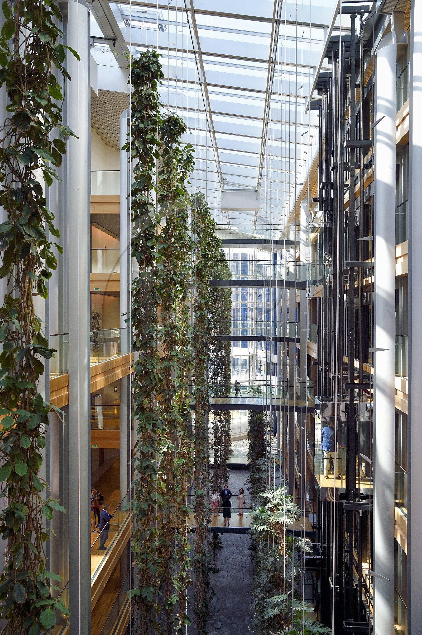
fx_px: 599
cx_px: 211
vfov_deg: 55.8
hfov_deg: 38.8
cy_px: 318
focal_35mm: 34
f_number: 8
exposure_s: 1/200
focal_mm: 34
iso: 800
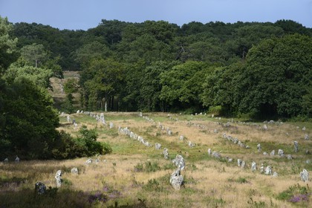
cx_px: 156
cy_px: 104
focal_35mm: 150
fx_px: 1300
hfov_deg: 13.7
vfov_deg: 9.1
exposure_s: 1/200
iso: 200
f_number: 13
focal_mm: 150
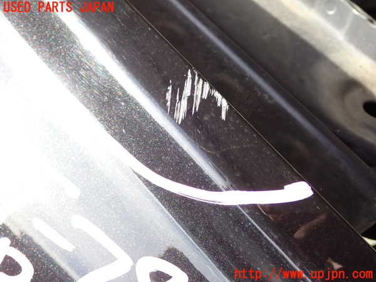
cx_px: 188
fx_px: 445
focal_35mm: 41
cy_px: 141
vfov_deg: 35.1
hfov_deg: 45.8
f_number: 2.8
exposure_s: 1/160
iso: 100
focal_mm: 7.31
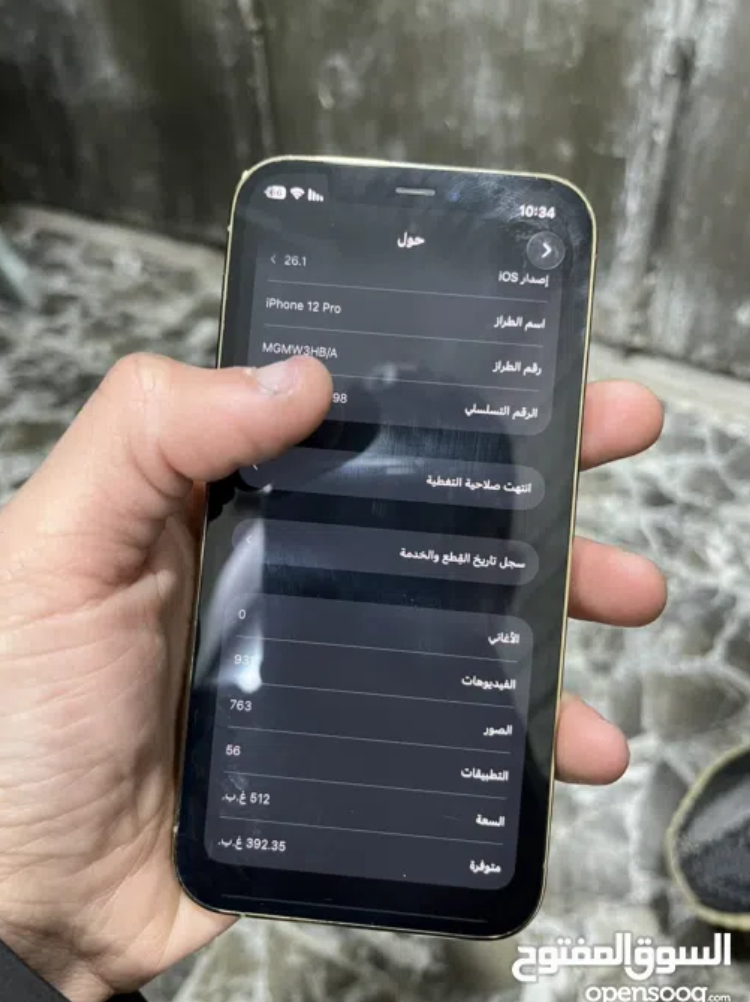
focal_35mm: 28
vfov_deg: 63.5
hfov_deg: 49.7
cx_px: 362
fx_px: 810
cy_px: 503
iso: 500
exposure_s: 1/60
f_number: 1.6
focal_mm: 5.1
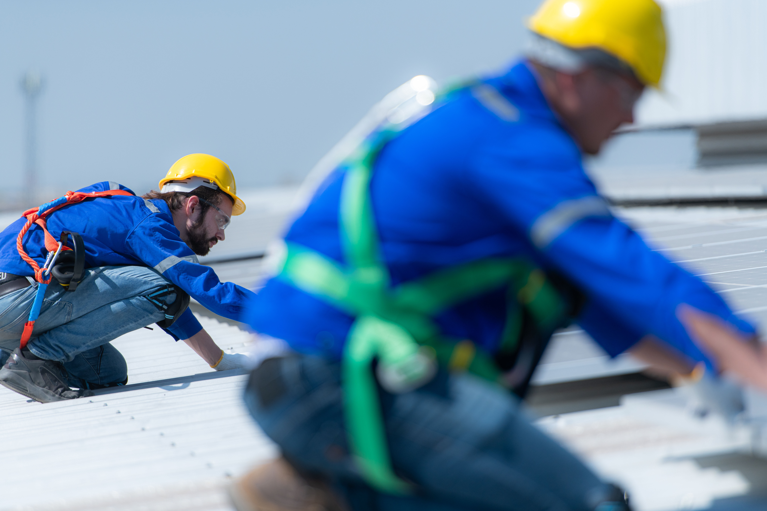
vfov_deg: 6.9
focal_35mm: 200
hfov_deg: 10.3
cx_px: 384
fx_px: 4261
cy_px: 256
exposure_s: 1/5000
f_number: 2.8
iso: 100
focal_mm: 200
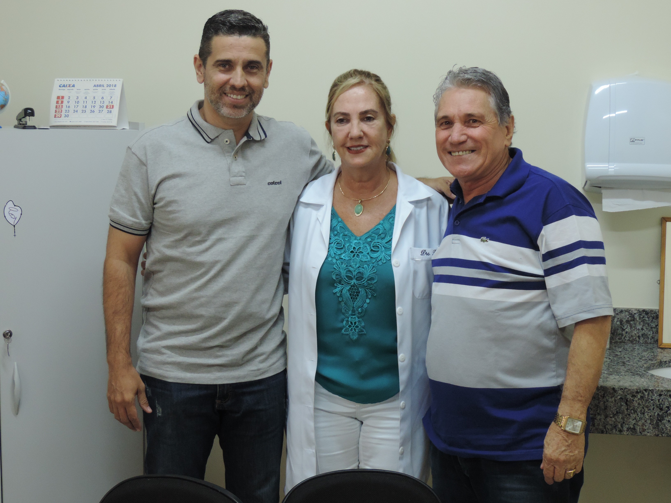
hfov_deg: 34.9
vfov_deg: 26.6
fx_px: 1066
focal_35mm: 55
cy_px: 252
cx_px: 336
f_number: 3.7
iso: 400
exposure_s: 1/30
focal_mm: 9.8
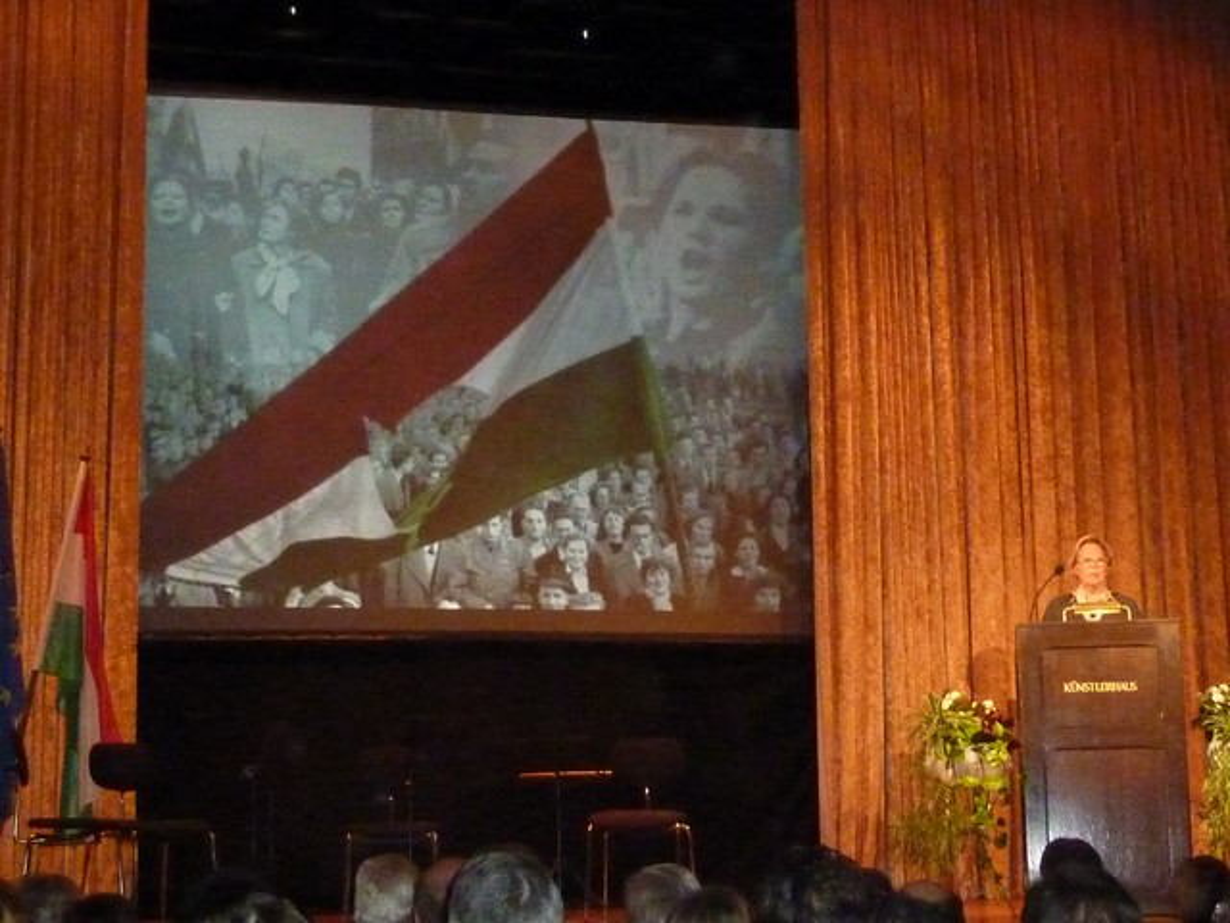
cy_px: 462
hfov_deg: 30.7
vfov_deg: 23.3
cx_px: 615
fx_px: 2239
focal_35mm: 63
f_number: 3.5
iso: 1000
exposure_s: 1/30
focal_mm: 5.7
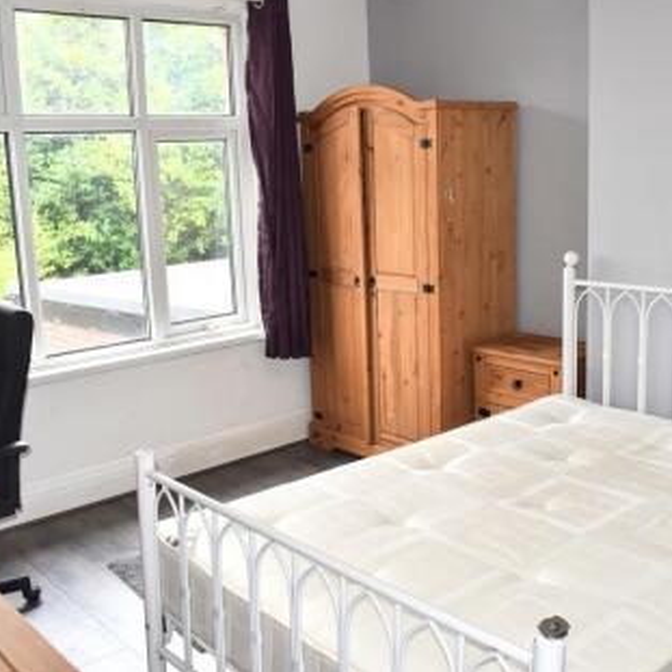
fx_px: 857
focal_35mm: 39
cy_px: 334
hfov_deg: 42.7
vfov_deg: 42.8
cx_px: 391
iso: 500
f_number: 5.6
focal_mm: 20
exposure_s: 1/125
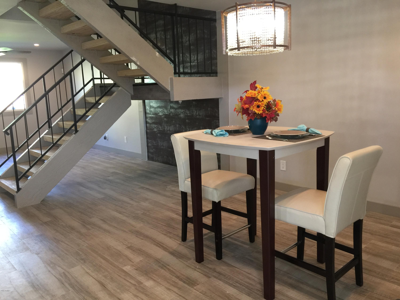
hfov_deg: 61.7
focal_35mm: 29
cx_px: 200
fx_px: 335
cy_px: 150
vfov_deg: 48.2
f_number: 2.2
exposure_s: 1/15
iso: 64
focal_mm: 4.15
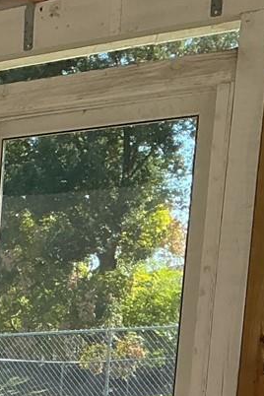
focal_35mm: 120
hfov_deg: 9.7
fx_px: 1320
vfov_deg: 15.9
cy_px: 565
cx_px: -430
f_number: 1.8
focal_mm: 3
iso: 25
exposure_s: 1/415
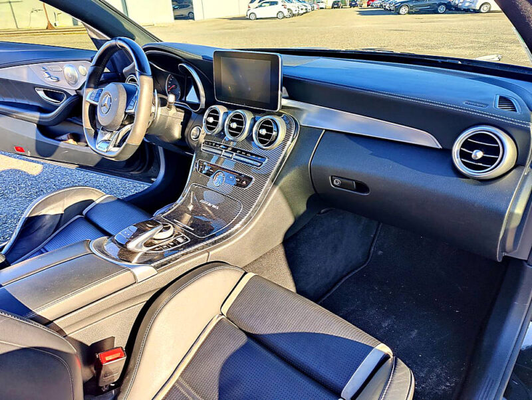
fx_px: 539
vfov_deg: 40.8
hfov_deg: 52.6
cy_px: 200
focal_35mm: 35
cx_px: 266
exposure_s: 1/200
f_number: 1.88
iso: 117
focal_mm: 6.06
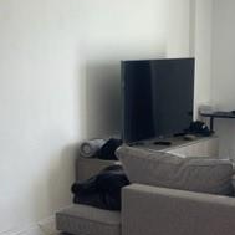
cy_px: 179
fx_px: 599
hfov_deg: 22.2
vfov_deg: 22.0
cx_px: 129
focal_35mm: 78
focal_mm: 5.1
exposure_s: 1/120
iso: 80
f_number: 1.6
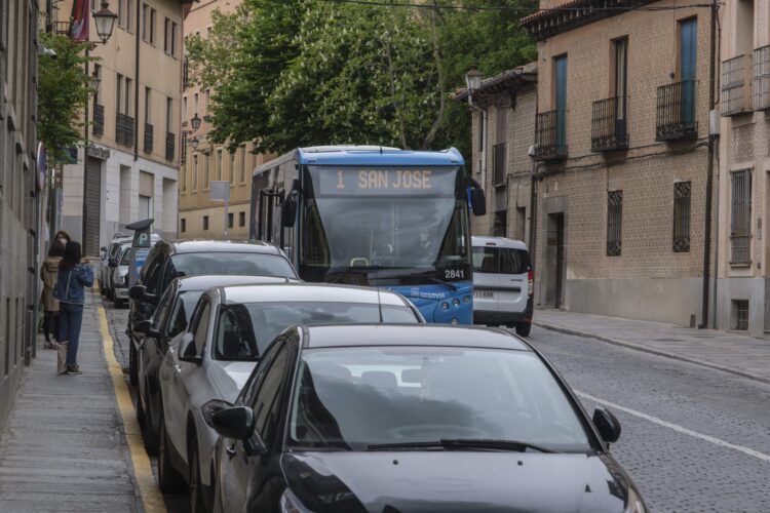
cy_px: 256
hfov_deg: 18.4
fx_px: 2374
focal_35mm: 111
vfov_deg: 12.3
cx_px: 385
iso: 250
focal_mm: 74.2
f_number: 8
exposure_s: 1/200
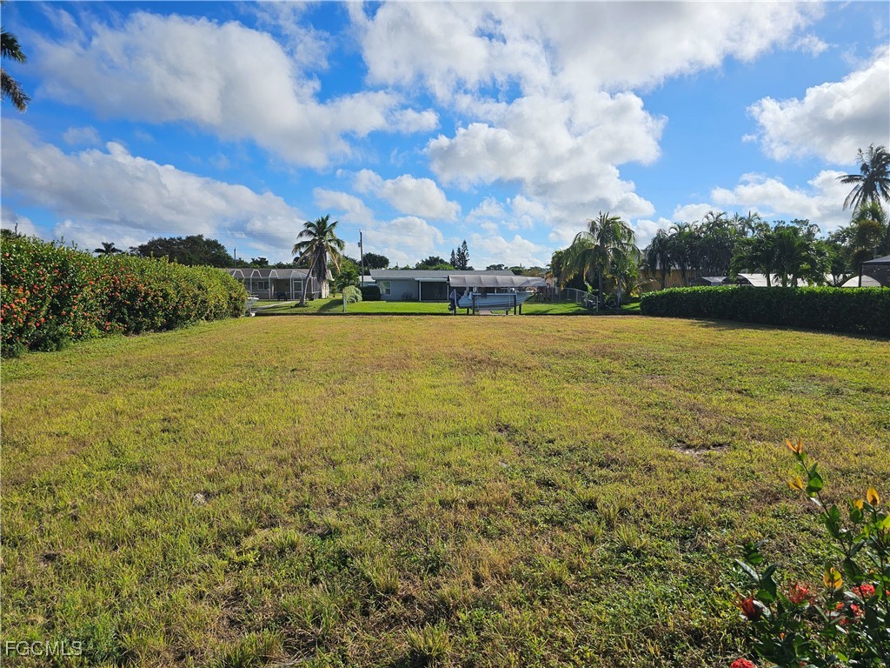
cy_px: 334
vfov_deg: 58.9
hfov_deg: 73.9
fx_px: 591
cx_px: 445
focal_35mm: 23
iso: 10
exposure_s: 1/2021
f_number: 1.7
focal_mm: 6.3
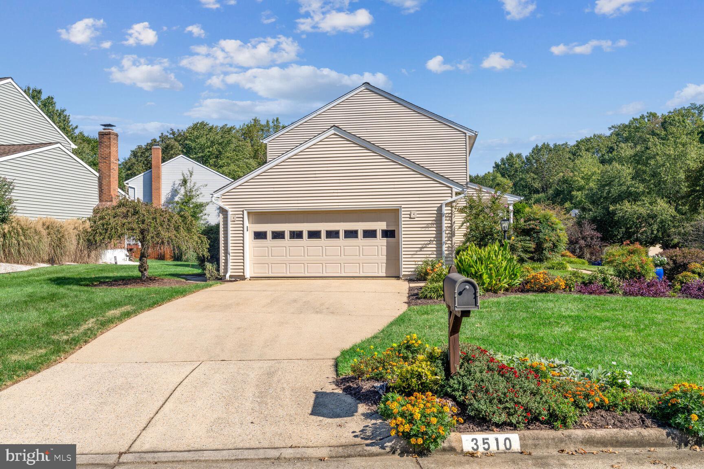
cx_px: 352
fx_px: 567
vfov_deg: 45.0
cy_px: 234
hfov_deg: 63.7
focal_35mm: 29
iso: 200
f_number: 8
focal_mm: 29
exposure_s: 1/800
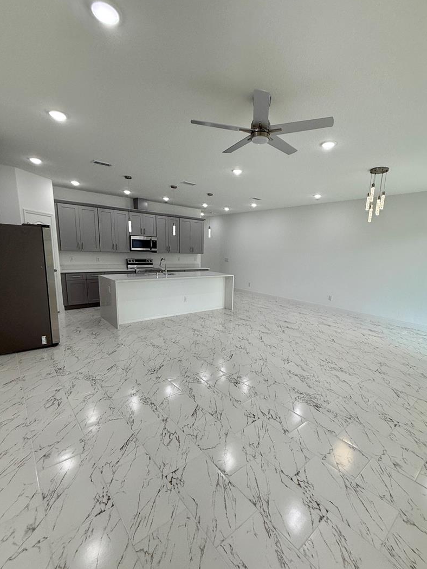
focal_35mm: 16
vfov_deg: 94.4
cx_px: 233
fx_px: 263
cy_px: 301
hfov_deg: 77.9
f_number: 2.2
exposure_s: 1/170
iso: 64
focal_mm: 2.22
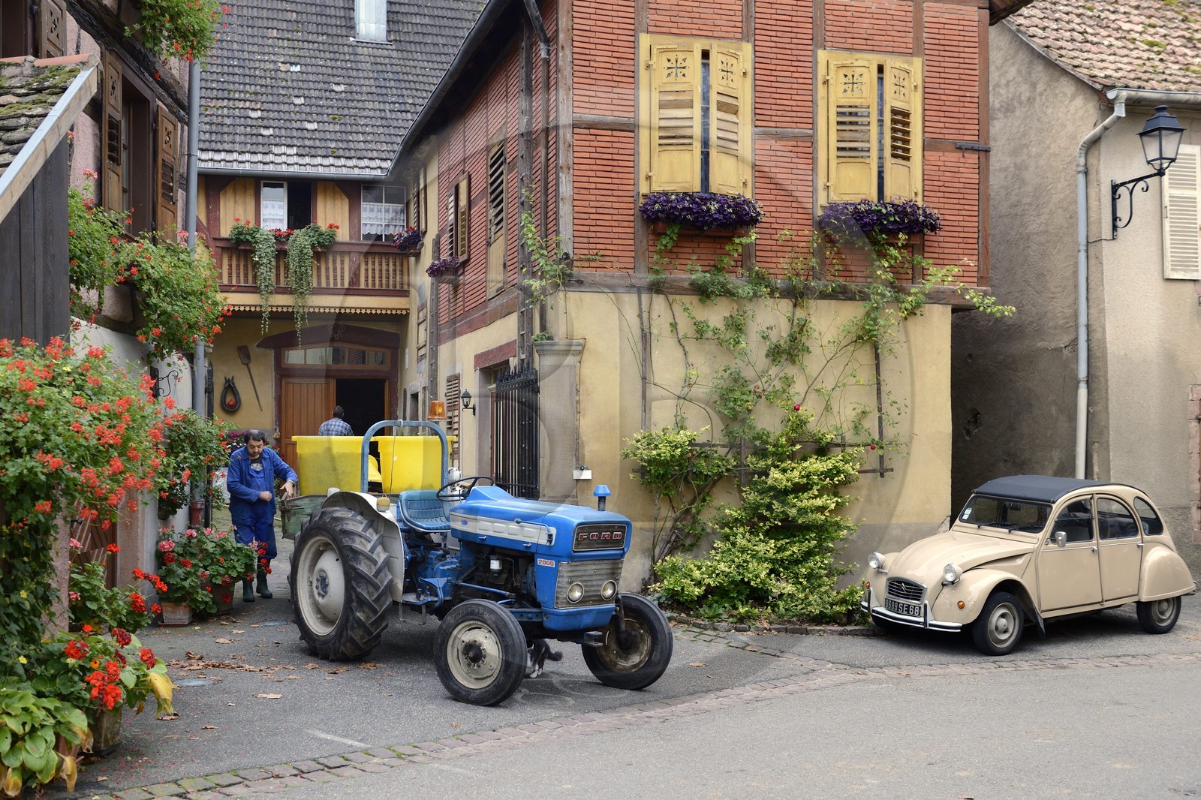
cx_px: 600
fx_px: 1167
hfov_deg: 54.4
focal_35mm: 35
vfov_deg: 37.8
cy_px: 400
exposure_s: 1/80
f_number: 4.5
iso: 800
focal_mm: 35
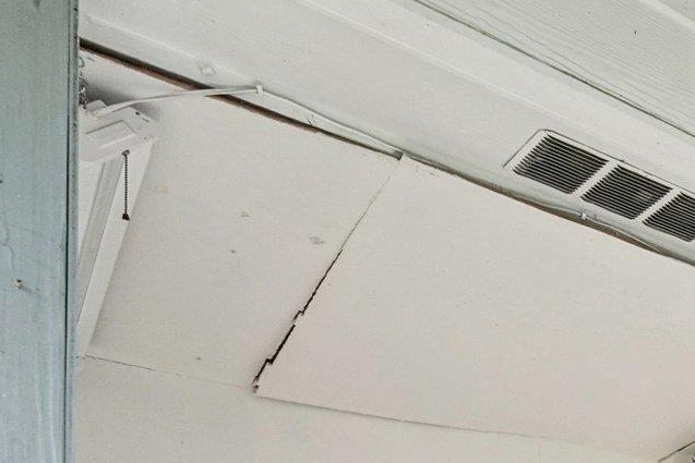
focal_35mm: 45
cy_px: 705
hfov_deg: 27.2
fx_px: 869
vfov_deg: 23.5
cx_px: 1083
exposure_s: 1/125
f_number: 8
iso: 400
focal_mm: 14
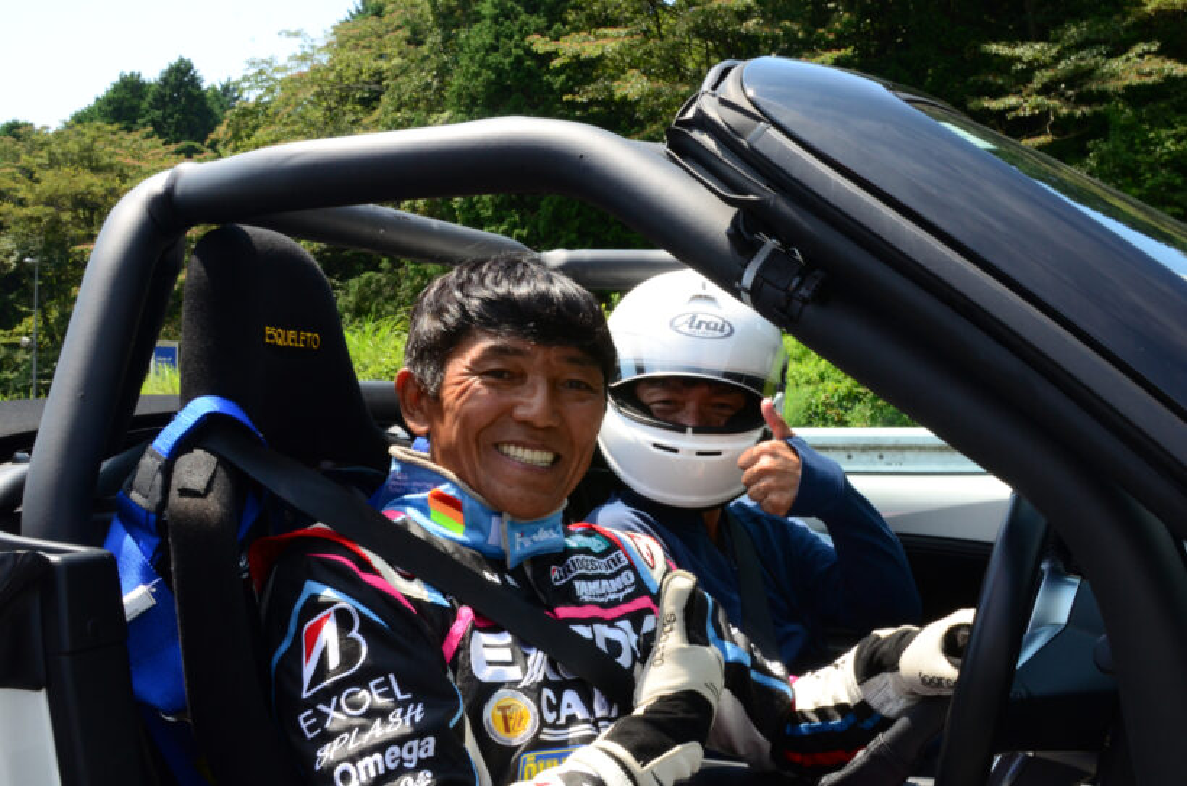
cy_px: 393
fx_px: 1382
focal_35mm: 42
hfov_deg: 46.5
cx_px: 594
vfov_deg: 31.8
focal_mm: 28
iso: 640
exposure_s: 1/60
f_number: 22
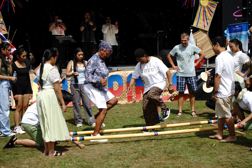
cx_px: 126
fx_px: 441
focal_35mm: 63
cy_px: 84
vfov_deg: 21.6
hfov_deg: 31.9
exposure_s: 1/500
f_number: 9
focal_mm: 63
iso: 125
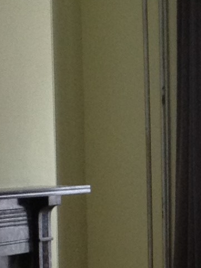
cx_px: 333
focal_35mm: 236
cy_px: 329
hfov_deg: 6.2
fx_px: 1827
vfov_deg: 8.3
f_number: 2.4
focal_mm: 4.28
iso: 100
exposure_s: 1/20
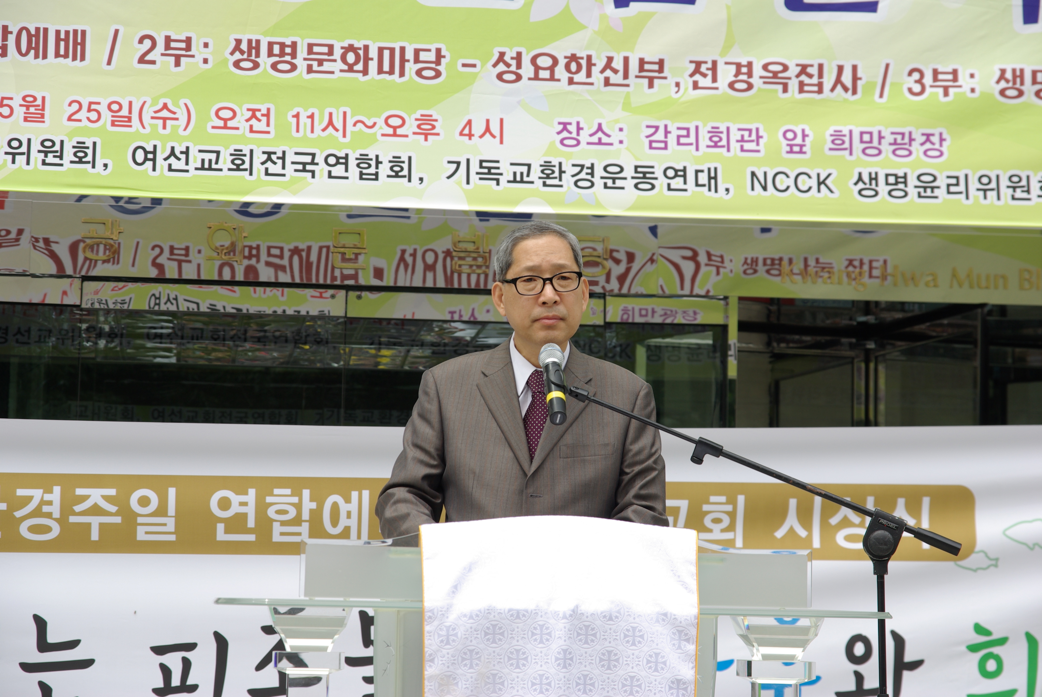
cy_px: 348
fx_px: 3043
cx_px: 521
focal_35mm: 105
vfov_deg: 13.1
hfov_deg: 19.4
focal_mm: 70
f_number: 8
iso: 100
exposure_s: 1/160
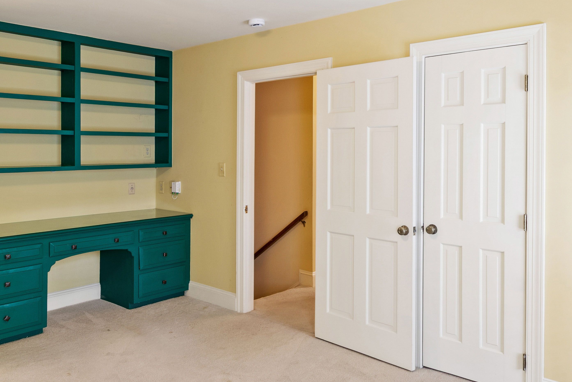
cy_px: 146
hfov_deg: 61.9
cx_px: 276
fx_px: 477
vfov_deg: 43.3
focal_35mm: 30
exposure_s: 2
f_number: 8
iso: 100
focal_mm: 10
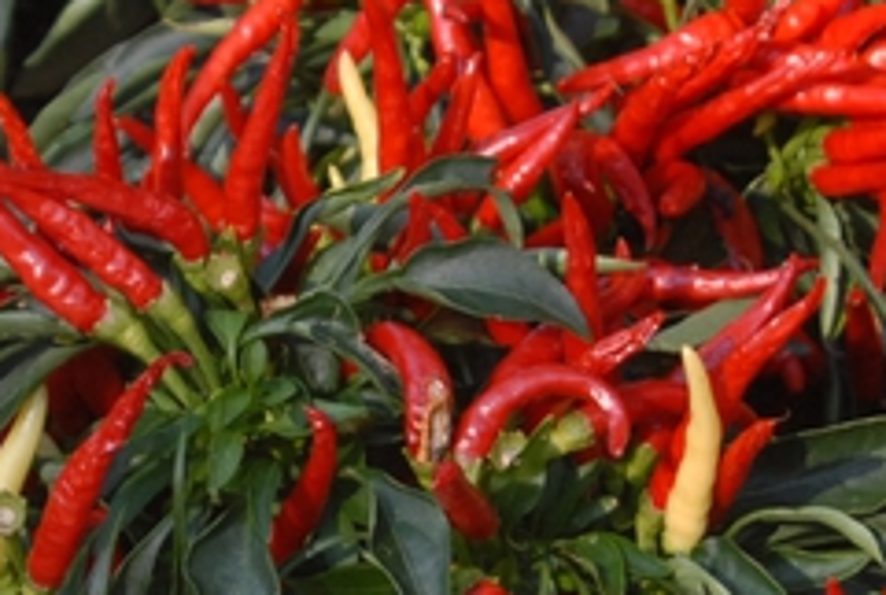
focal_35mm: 320
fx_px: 7890
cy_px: 272
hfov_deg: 6.4
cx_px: 225
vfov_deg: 4.3
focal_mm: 50
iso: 400
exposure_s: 1/125
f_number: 5.6
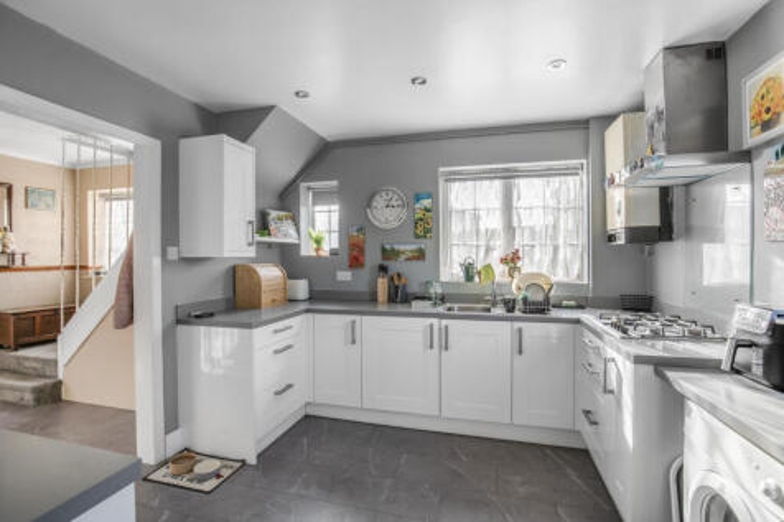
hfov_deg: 96.8
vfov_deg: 73.7
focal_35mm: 16
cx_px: 392
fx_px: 348
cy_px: 261
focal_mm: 16
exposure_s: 1/30
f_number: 8
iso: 800
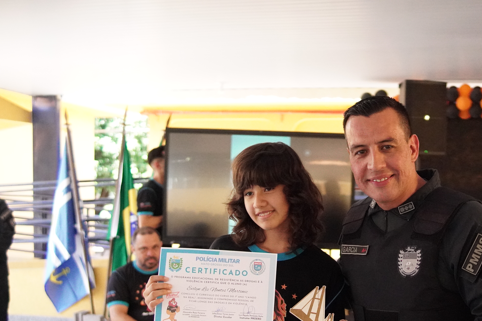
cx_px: 344
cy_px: 245
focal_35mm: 53
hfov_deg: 37.0
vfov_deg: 25.3
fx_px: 706
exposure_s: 1/4000
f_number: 2
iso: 6400
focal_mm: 23
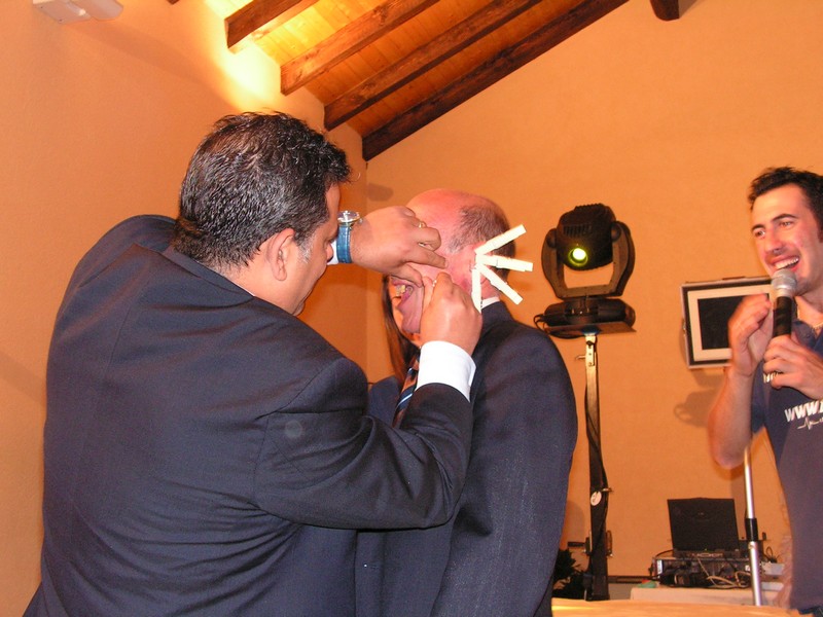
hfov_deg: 41.2
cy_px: 308
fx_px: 1094
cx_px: 412
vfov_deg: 31.5
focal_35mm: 46
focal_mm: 7.8
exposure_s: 1/40
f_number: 3.2
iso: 200
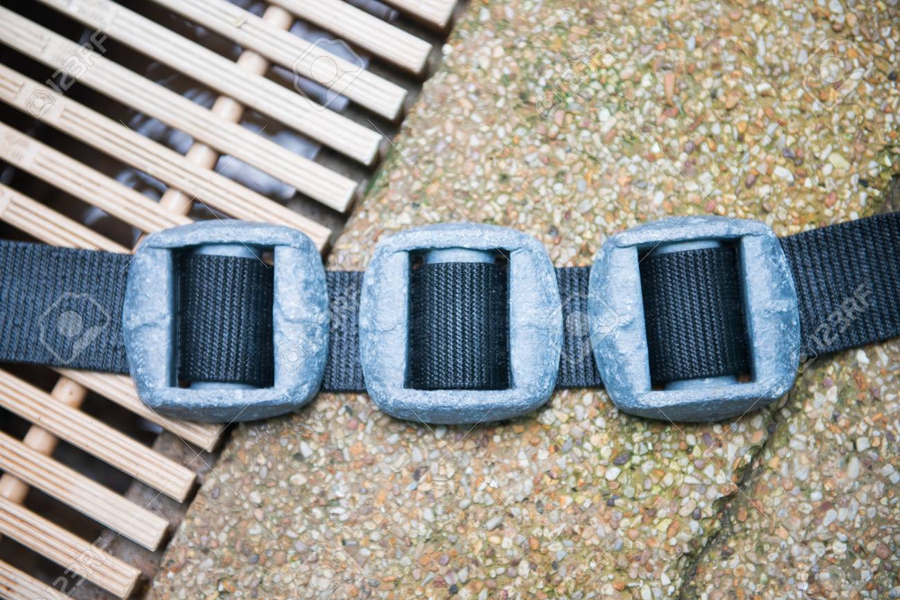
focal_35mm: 70
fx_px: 1750
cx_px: 450
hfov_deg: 28.8
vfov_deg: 19.5
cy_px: 300
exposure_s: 1/160
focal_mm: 70
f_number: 2.8
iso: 320
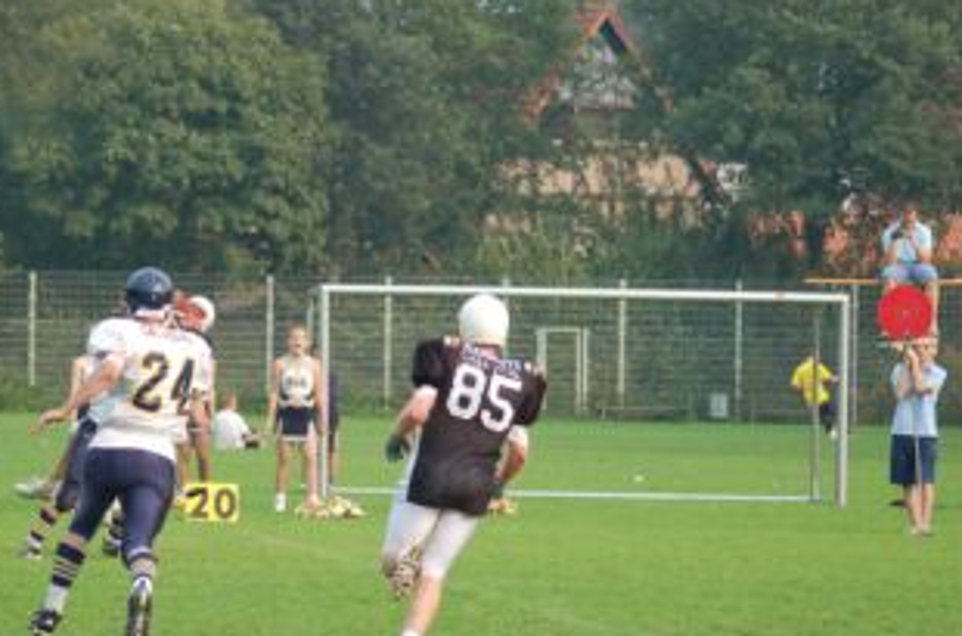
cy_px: 329
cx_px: 383
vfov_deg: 5.7
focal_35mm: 241
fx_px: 6424
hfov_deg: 8.6
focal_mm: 110
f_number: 4.2
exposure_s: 1/800
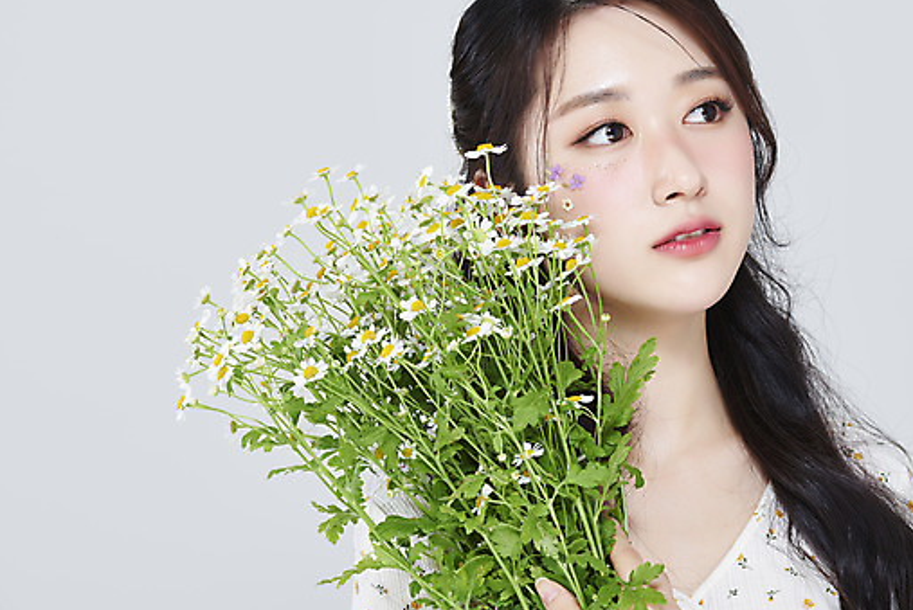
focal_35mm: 124
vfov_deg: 11.1
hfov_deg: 16.5
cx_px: 538
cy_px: 254
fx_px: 3147
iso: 64
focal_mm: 105
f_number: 11
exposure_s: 1/125
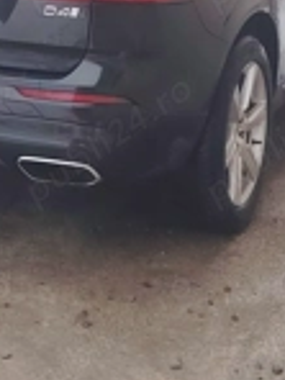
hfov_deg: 14.6
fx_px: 1098
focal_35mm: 100
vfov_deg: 19.0
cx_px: 18
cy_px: -13
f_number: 1.75
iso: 100
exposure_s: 1/174
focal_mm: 5.25
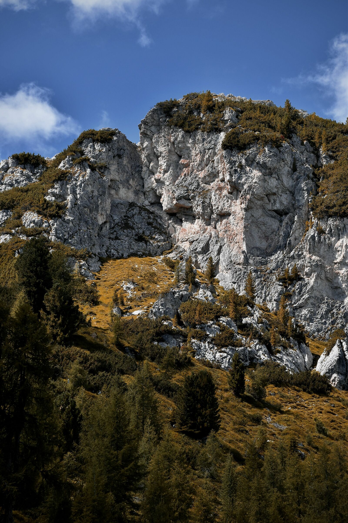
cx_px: 174
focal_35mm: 93
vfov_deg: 21.9
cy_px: 262
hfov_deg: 14.7
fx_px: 1348
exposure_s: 1/320
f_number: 10
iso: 280
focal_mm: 62
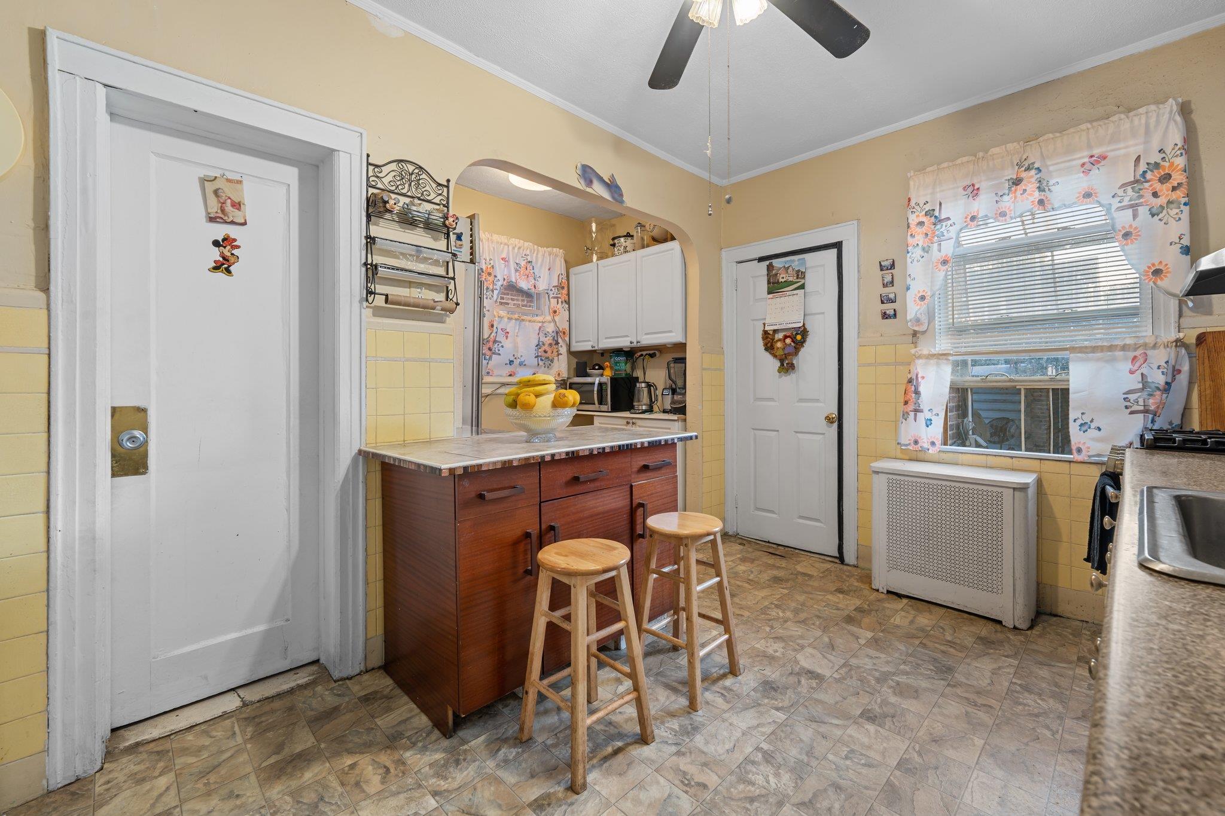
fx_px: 476
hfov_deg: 104.3
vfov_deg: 81.2
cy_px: 408
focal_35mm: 14
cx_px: 612
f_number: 10
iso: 200
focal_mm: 14
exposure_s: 2
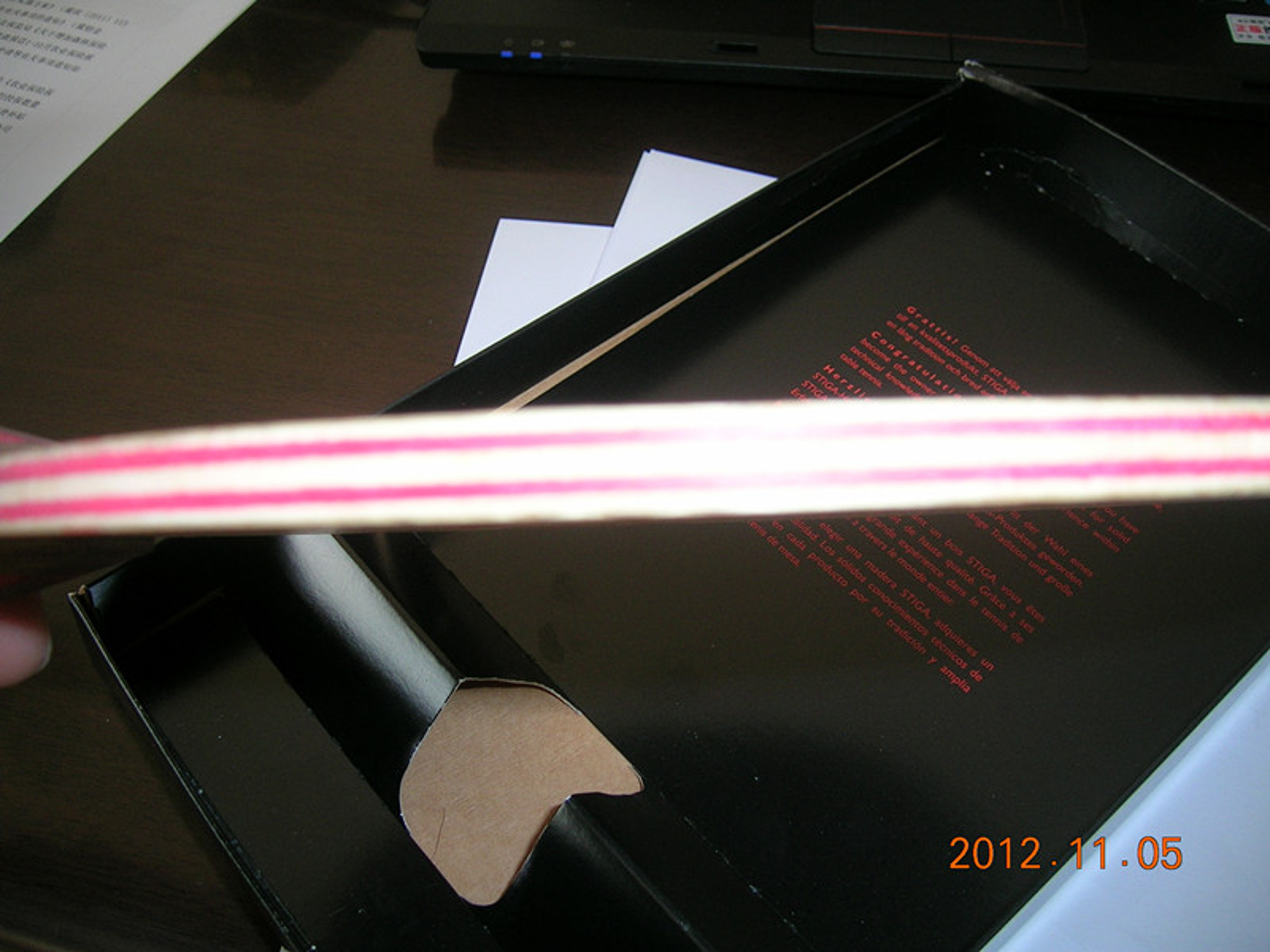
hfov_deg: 52.6
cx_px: 635
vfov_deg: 40.7
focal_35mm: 35
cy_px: 476
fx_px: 1284
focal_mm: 5.4
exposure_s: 1/60.1
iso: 50
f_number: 2.8
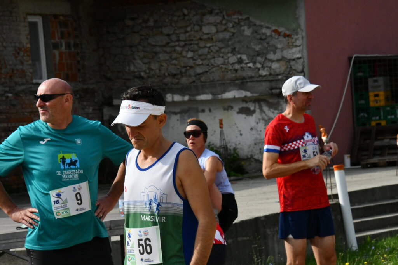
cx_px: 199
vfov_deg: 6.8
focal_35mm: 202
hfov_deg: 10.2
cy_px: 132
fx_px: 2233
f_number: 14
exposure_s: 1/3200
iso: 3200
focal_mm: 135
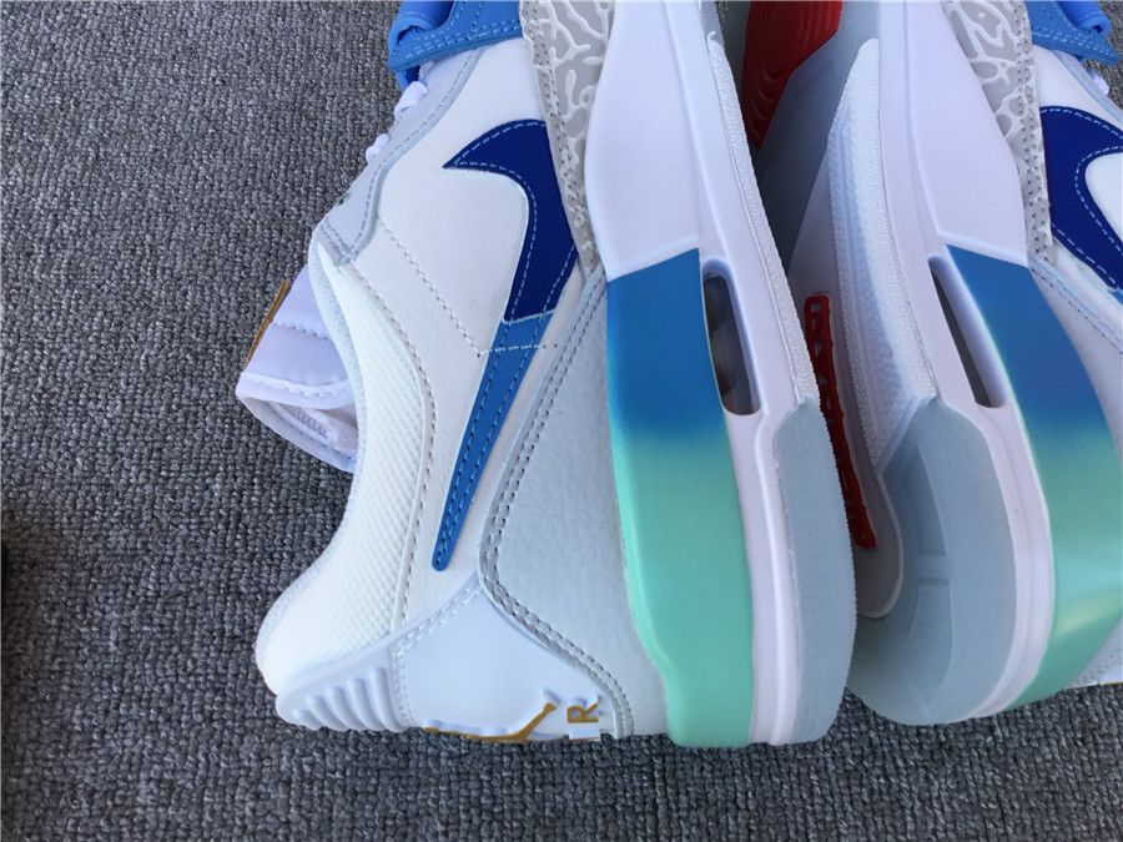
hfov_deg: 58.4
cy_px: 421
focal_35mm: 31
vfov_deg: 45.4
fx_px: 1006
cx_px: 562
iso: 25
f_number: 2.4
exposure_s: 1/101
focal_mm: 3.3
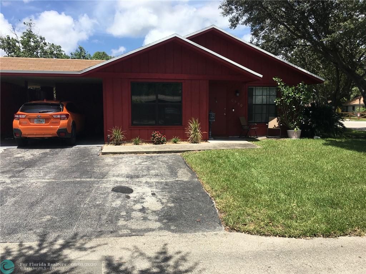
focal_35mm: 29
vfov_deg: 48.2
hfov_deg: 61.7
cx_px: 183
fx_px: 307
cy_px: 137
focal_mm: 4.15
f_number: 2.2
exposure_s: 1/1570
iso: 25
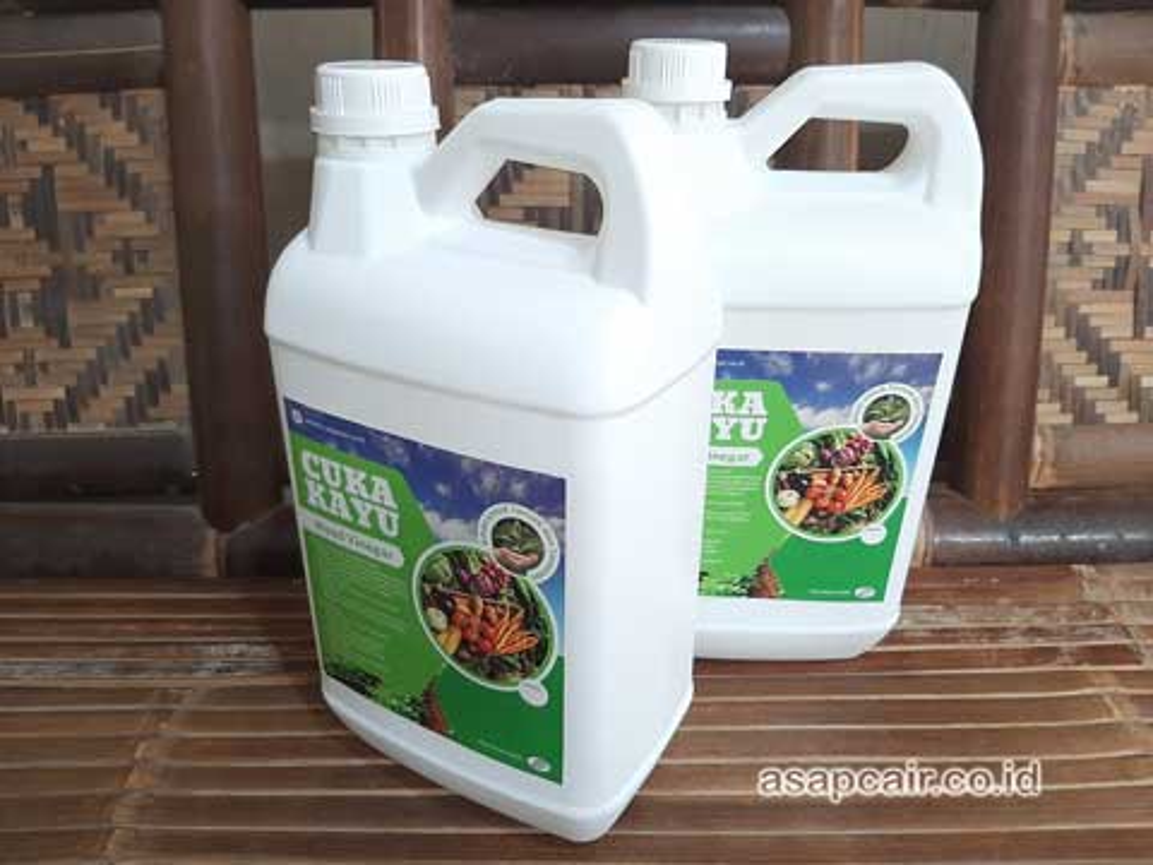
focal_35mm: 27
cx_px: 576
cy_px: 432
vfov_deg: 51.4
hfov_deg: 65.3
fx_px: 899
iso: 500
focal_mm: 3.93
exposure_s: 1/20
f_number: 1.7
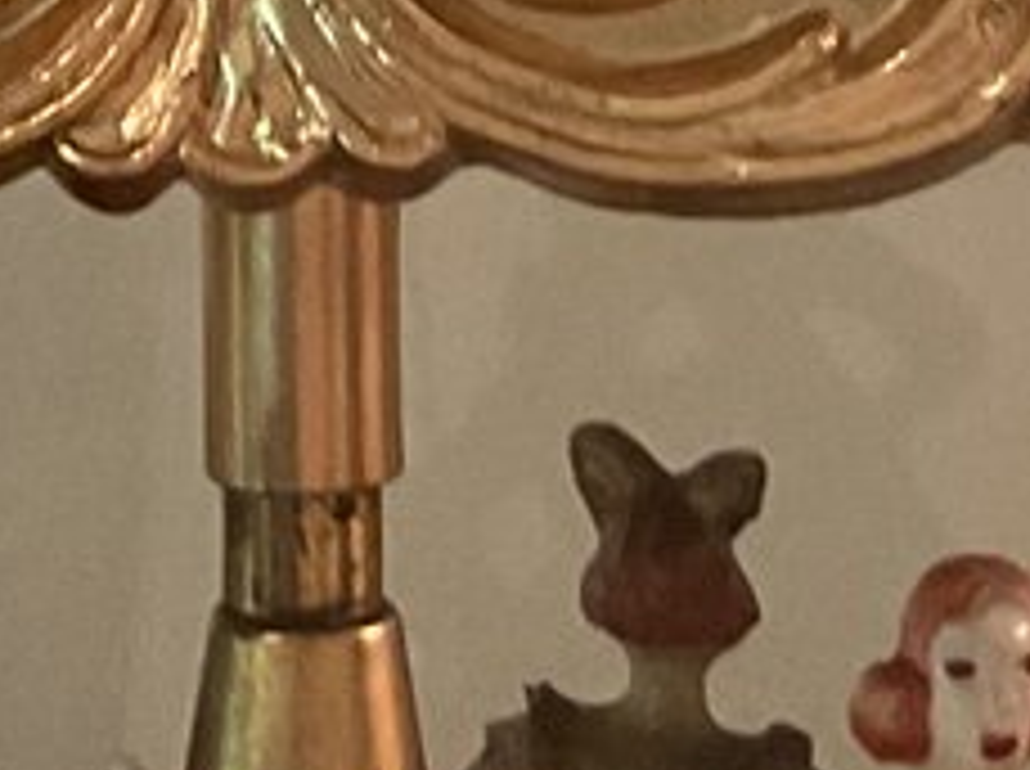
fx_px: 5704
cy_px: -1578
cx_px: 218
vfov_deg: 6.9
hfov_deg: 10.3
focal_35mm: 192
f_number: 1.8
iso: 200
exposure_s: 1/40
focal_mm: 3
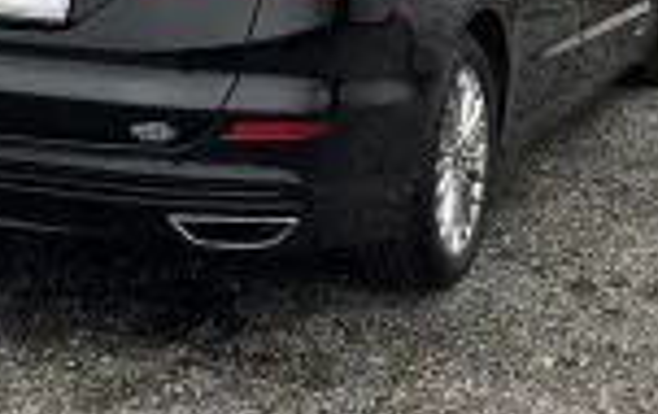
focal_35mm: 121
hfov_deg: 17.2
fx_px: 2174
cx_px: 227
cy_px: -4
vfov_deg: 10.8
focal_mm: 6.76
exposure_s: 1/633
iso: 64
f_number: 1.78
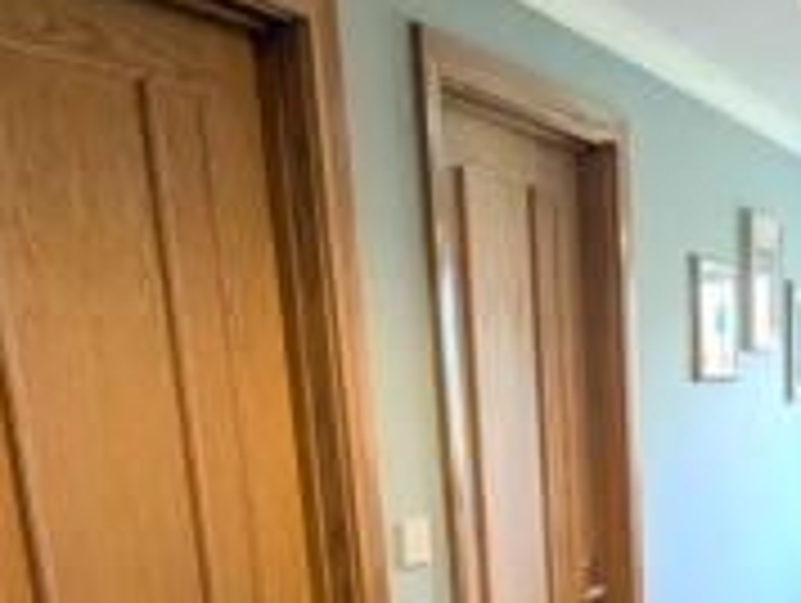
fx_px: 1205
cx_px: 796
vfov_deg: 25.3
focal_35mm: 52
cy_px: 722
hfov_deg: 33.7
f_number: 2.2
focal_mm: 2.35
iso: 263
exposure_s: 1/40
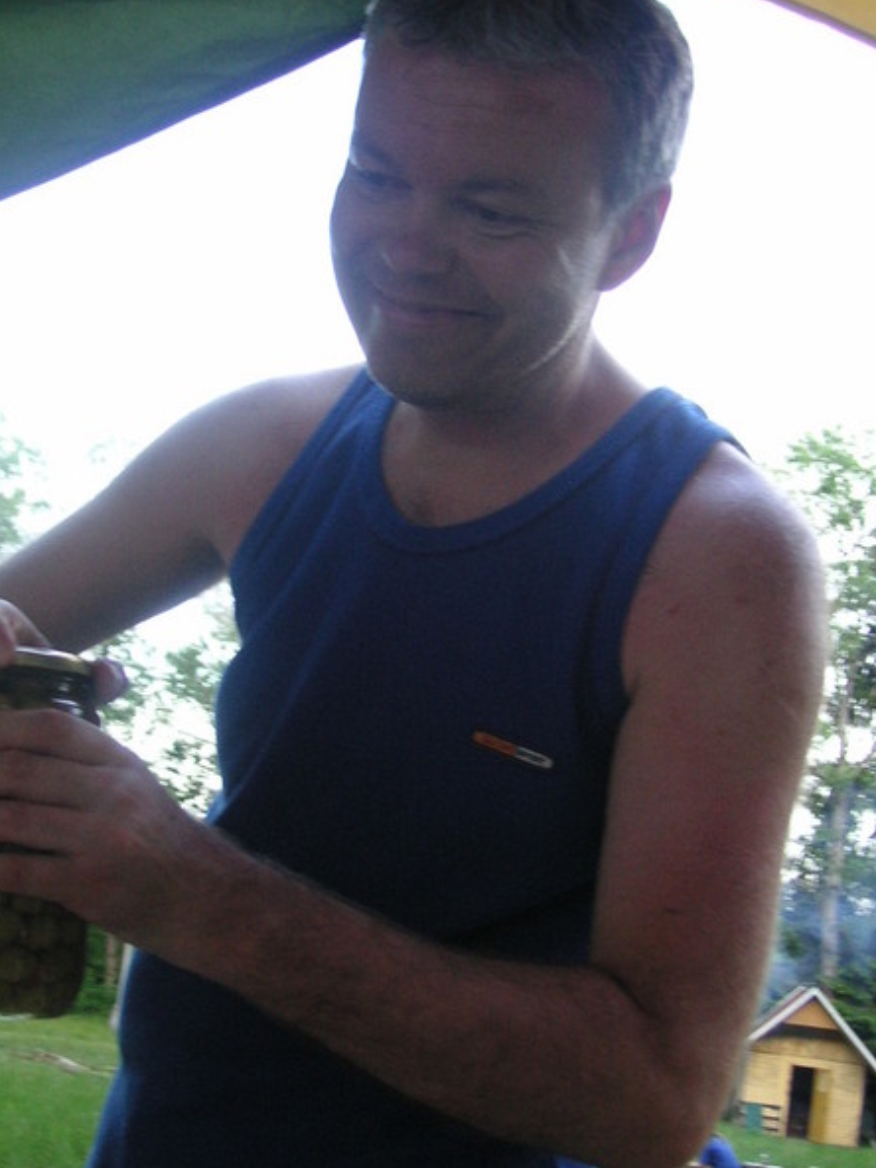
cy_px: 639
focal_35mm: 50
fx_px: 1687
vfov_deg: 38.2
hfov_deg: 29.1
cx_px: 406
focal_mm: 6.1
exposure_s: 1/45
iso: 80
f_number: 2.8
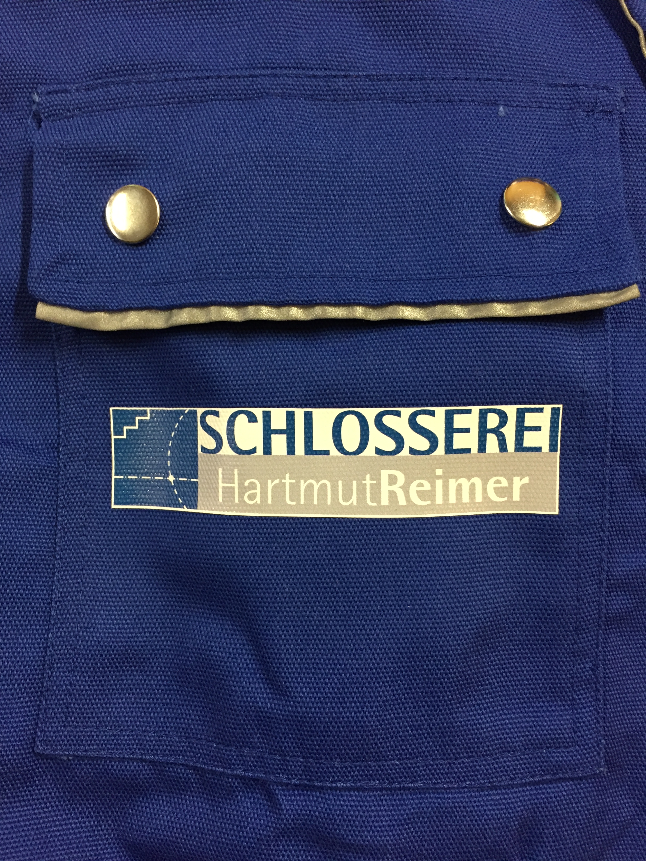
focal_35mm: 29
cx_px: 323
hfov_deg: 48.2
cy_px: 430
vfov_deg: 61.7
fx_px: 722
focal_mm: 4.15
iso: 200
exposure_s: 1/33
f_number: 2.2
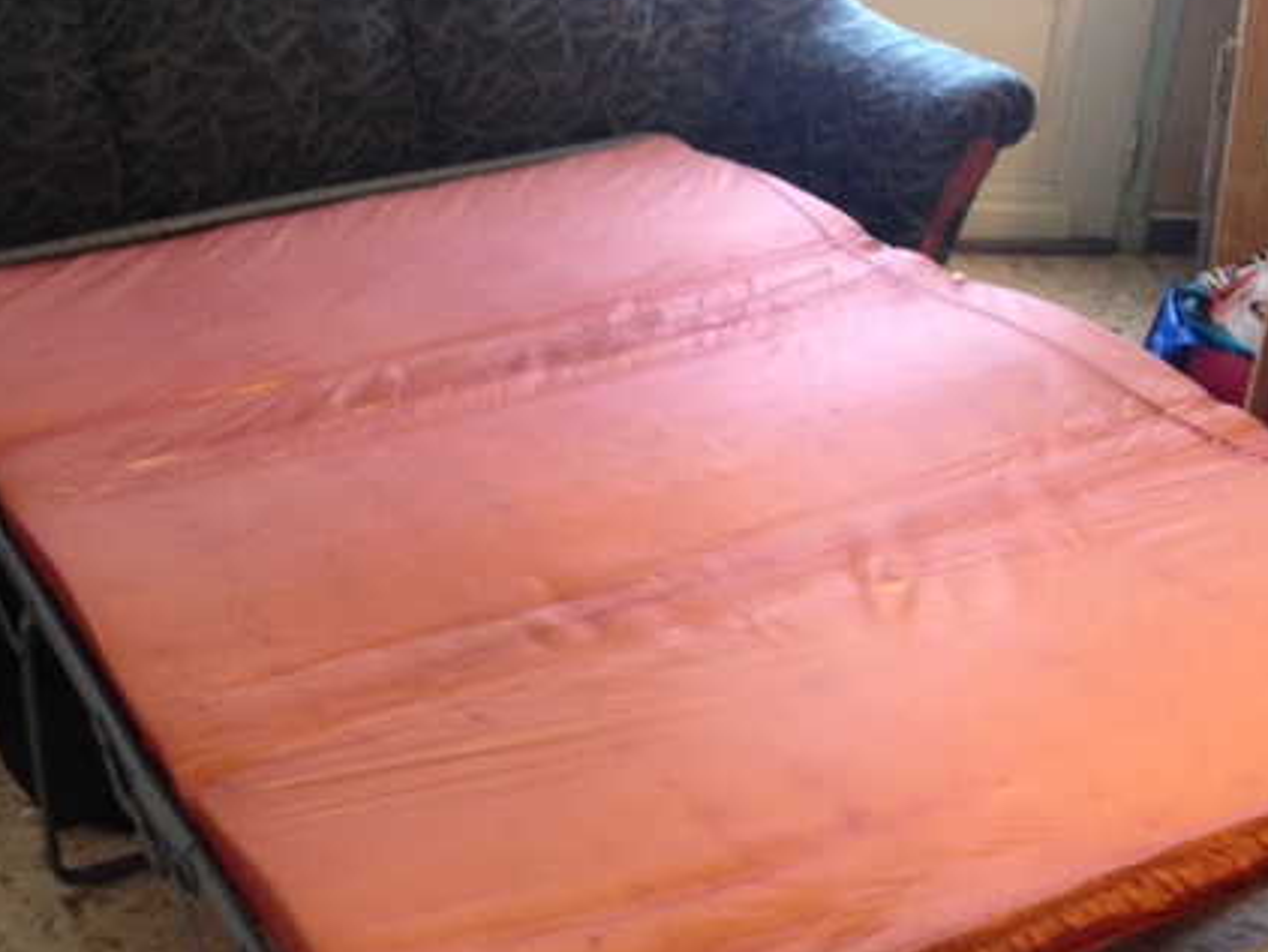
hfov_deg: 37.9
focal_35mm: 50
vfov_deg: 29.1
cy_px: 577
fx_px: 1833
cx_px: 463
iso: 250
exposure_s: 1/20
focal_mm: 4.12
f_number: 2.4
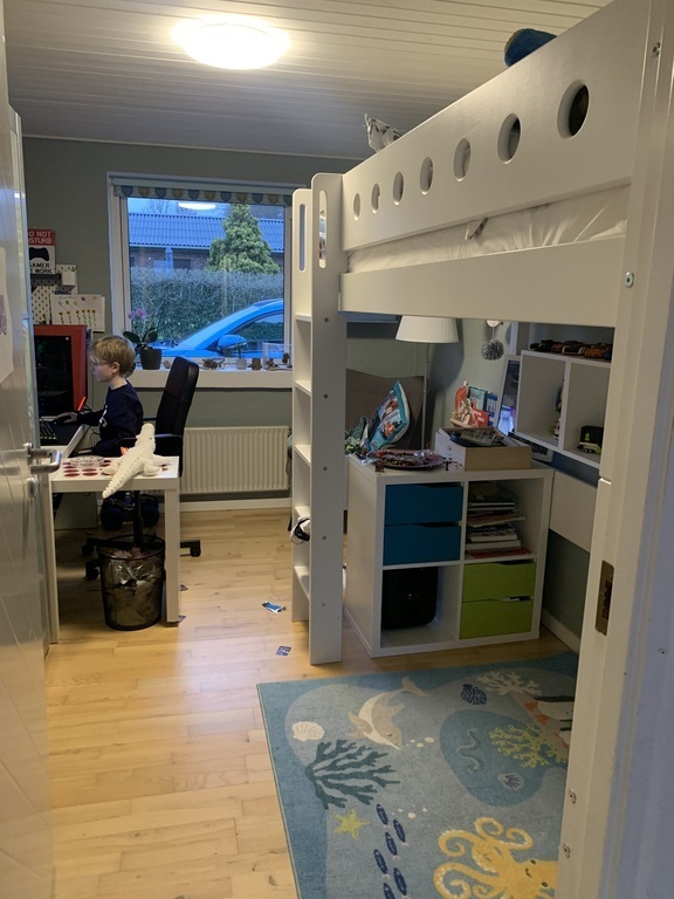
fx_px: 675
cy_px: 450
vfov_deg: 67.3
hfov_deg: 53.1
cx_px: 337
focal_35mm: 26
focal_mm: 4.25
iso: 250
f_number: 1.8
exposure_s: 1/60
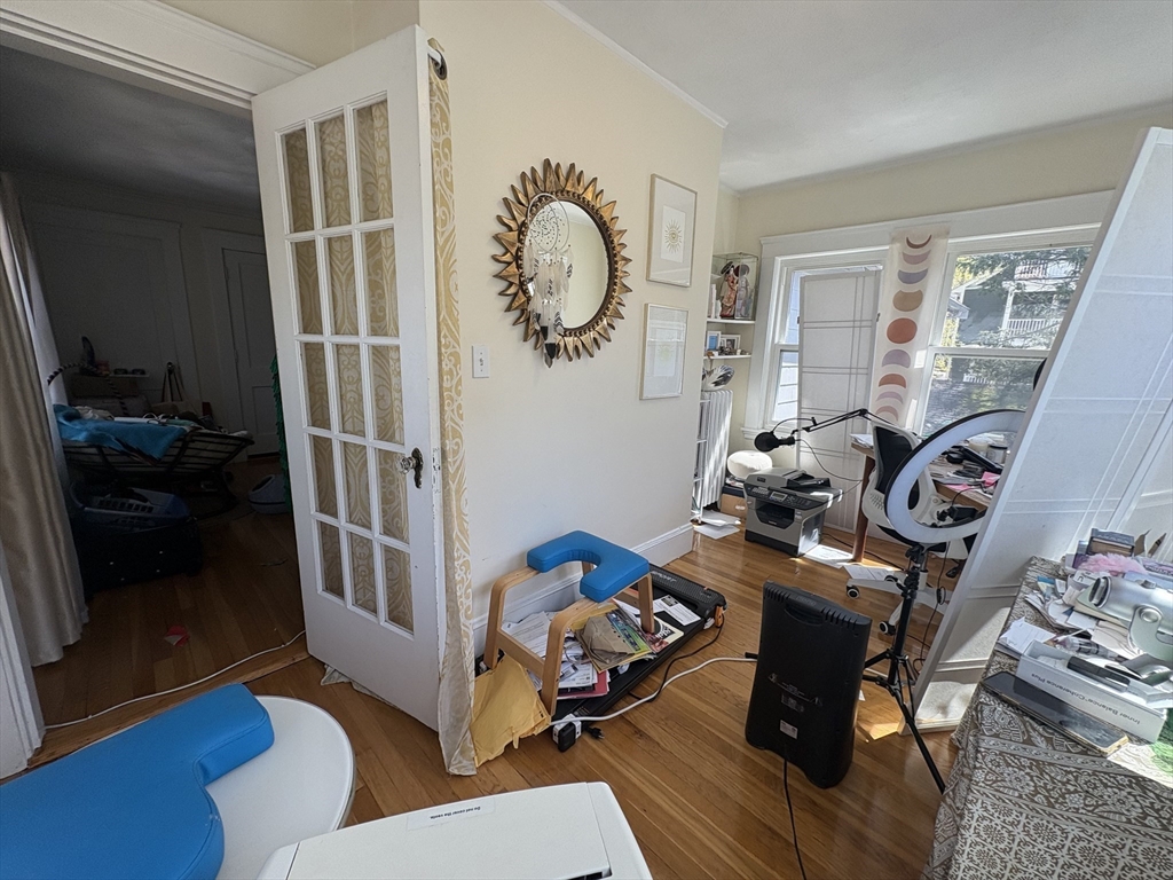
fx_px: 474
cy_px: 440
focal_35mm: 14
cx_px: 586
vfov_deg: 85.7
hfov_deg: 102.1
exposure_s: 1/184
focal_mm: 2.22
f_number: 2.2
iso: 50
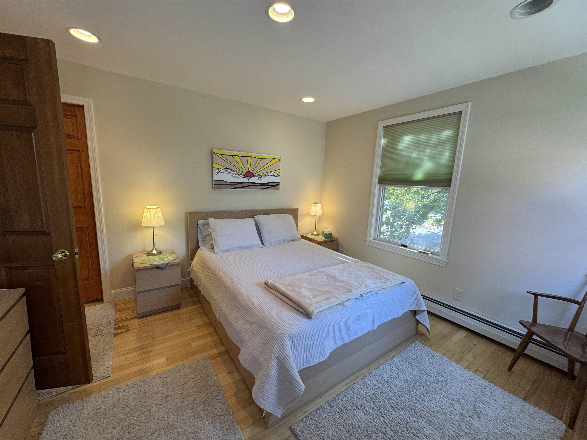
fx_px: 237
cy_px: 220
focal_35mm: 14
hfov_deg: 102.1
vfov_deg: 85.7
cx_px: 294
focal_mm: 2.22
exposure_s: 1/120
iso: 125
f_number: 2.2
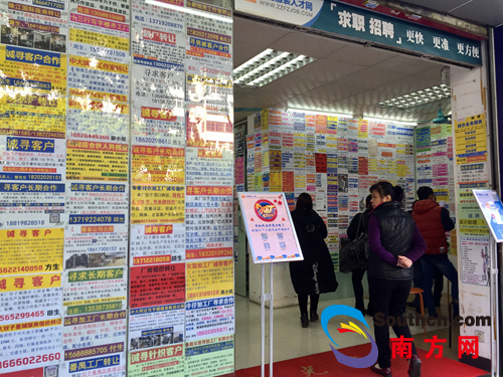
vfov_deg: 48.2
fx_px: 421
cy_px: 188
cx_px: 252
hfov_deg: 61.7
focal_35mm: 29
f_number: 2.2
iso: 50
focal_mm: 4.15
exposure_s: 1/100
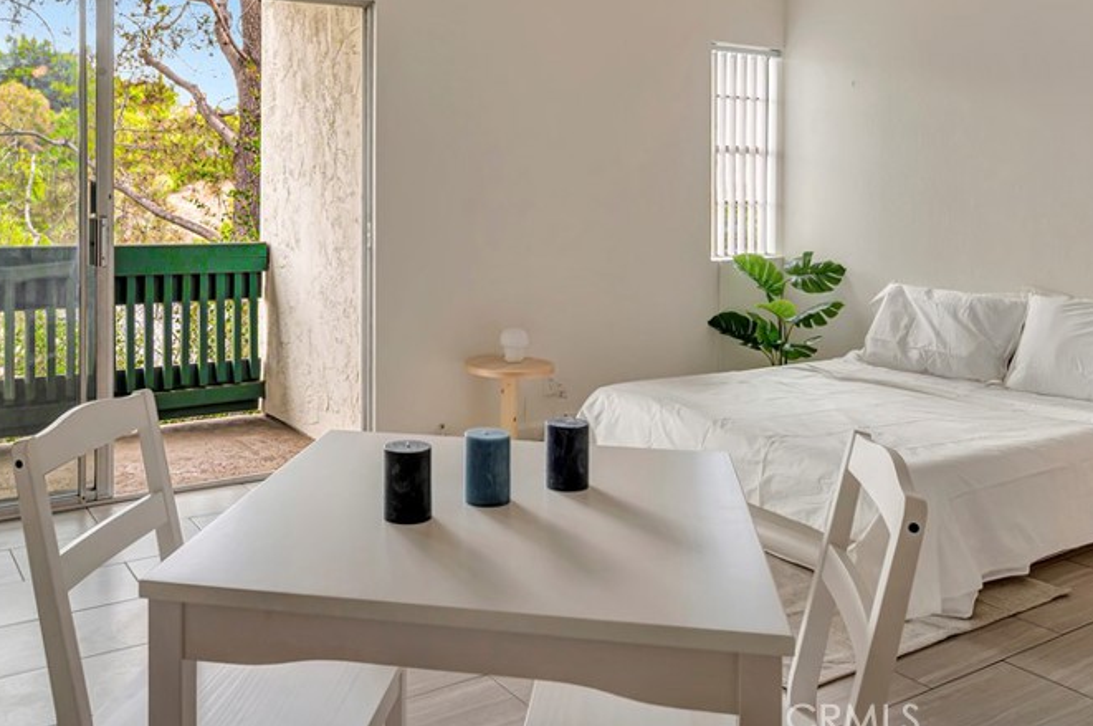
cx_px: 455
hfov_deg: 60.0
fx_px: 940
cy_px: 179
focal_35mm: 31
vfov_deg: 41.0
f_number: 8
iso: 400
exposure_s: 1/40
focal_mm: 20
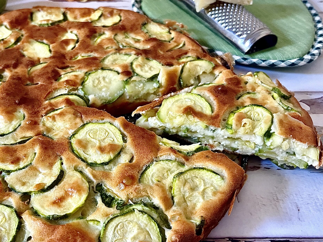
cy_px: 140
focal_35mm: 36
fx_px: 336
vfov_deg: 39.6
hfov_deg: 50.5
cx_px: 111
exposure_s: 1/60
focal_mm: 5.1
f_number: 1.6
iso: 500
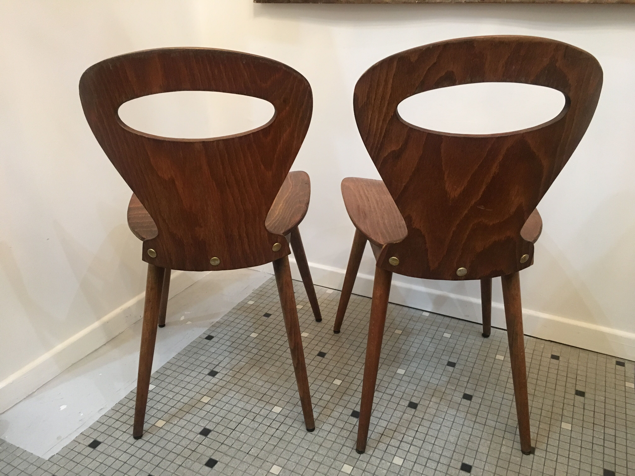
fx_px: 532
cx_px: 318
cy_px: 238
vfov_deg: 48.2
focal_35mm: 29
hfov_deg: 61.7
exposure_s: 1/33
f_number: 2.2
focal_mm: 4.15
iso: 250
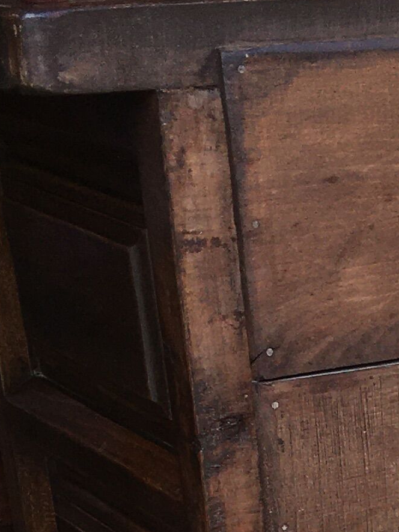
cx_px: 612
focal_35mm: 132
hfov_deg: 10.8
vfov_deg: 13.1
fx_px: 2030
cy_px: 1044
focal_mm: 4.15
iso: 25
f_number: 2.2
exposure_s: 1/422
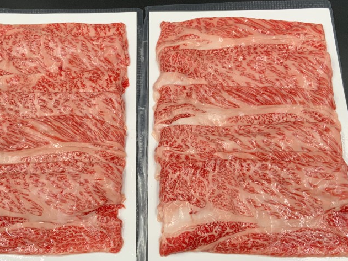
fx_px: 493
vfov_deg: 29.7
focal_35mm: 49
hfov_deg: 38.8
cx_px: 151
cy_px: 130
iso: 40
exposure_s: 1/122
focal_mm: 3
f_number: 1.8
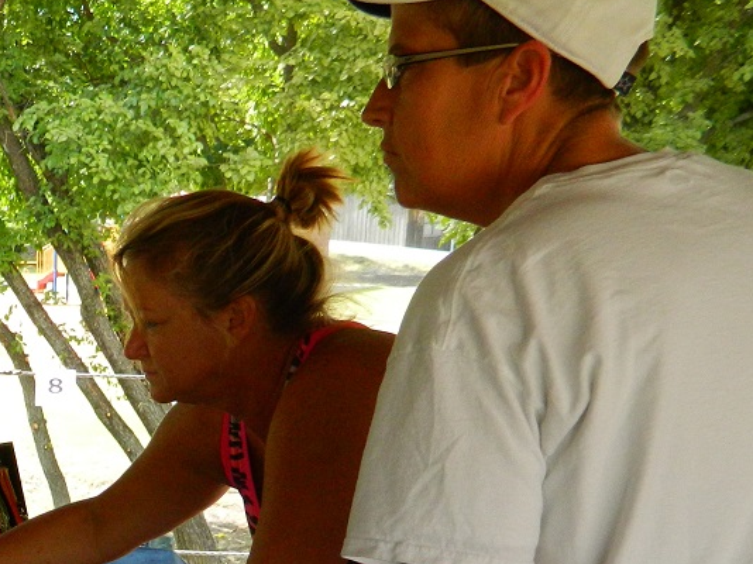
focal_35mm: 68
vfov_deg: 20.6
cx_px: -147
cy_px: 625
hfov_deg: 25.7
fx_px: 1479
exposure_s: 1/250
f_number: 3.2
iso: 220
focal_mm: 5.1
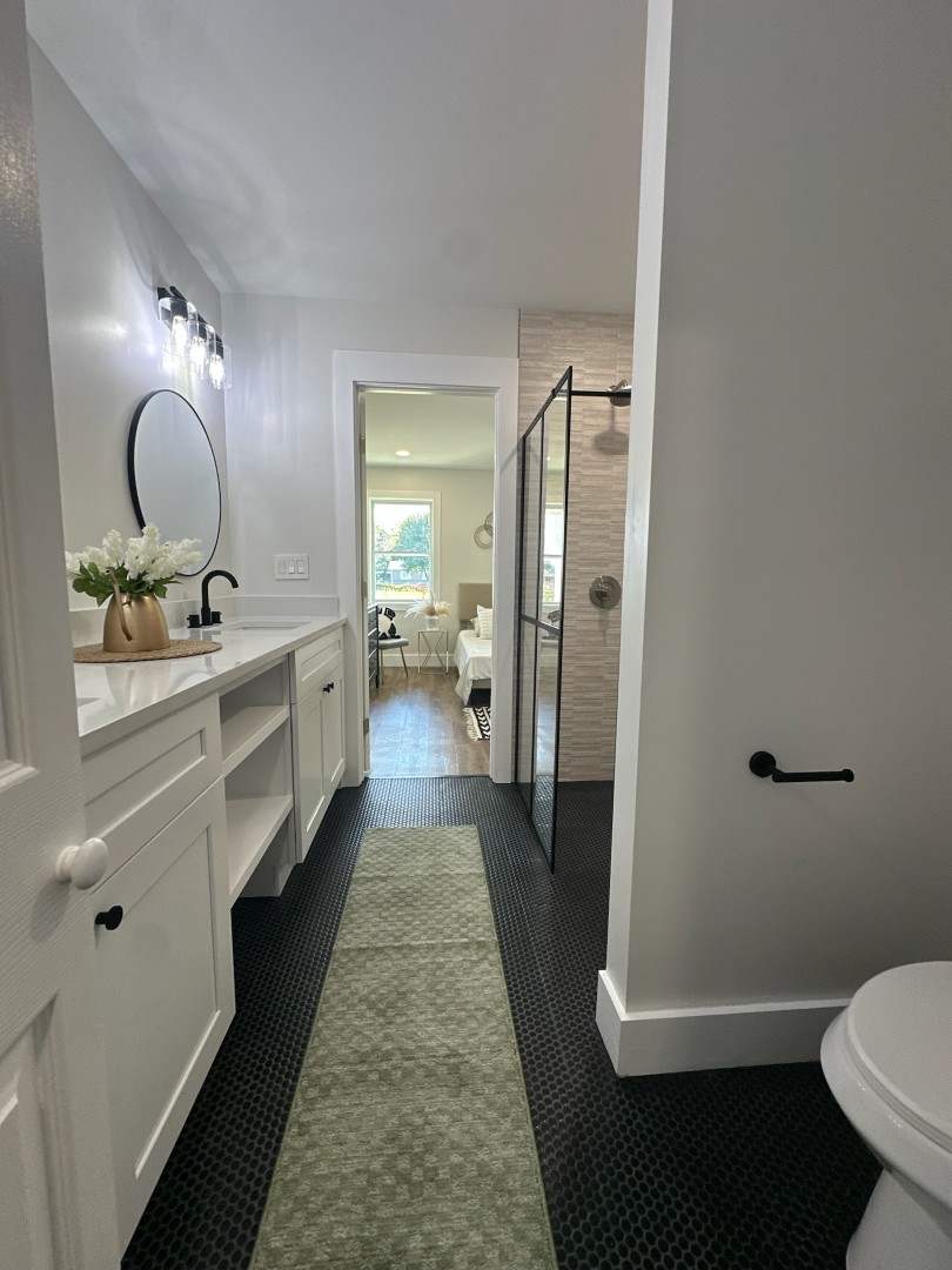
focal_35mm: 14
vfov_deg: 102.1
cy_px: 635
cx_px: 476
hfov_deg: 85.7
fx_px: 513
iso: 125
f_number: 2.2
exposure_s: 1/120
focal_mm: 2.22
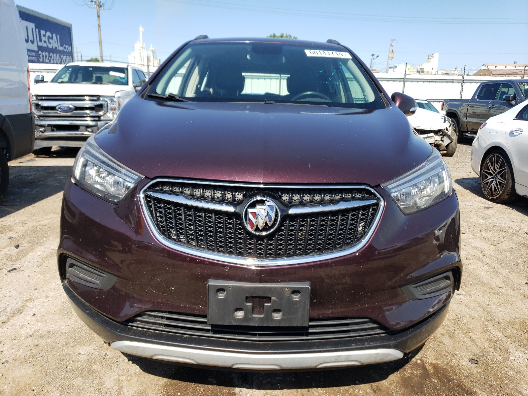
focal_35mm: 26
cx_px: 264
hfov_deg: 67.3
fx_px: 397
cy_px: 198
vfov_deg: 53.1
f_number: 1.5
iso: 50
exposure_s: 1/1667
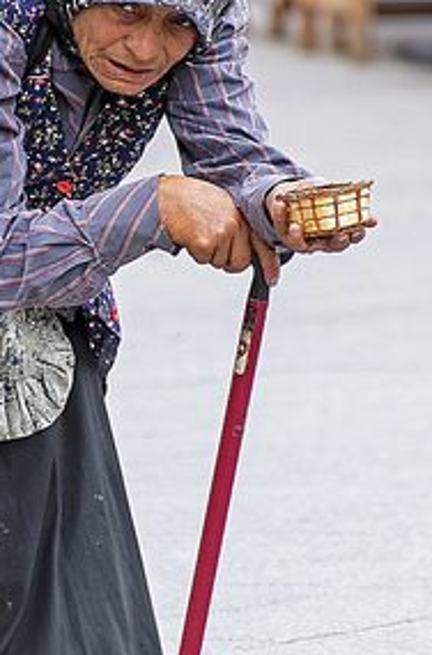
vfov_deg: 2.2
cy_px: 209
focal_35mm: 948
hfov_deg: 1.4
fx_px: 17189
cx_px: 63
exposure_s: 1/30
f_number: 5.6
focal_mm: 300
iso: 100
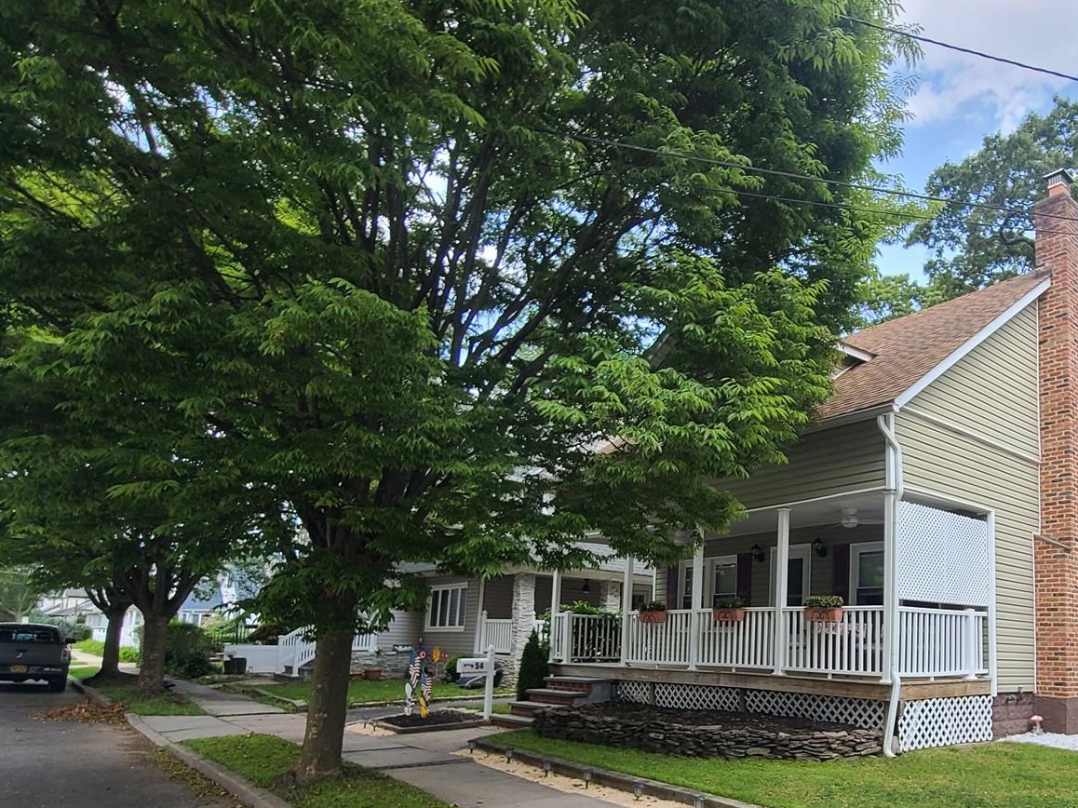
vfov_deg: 57.1
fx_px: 716
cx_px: 788
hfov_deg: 69.8
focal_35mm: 23
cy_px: 561
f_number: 2.2
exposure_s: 1/738
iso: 50
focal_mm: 2.2
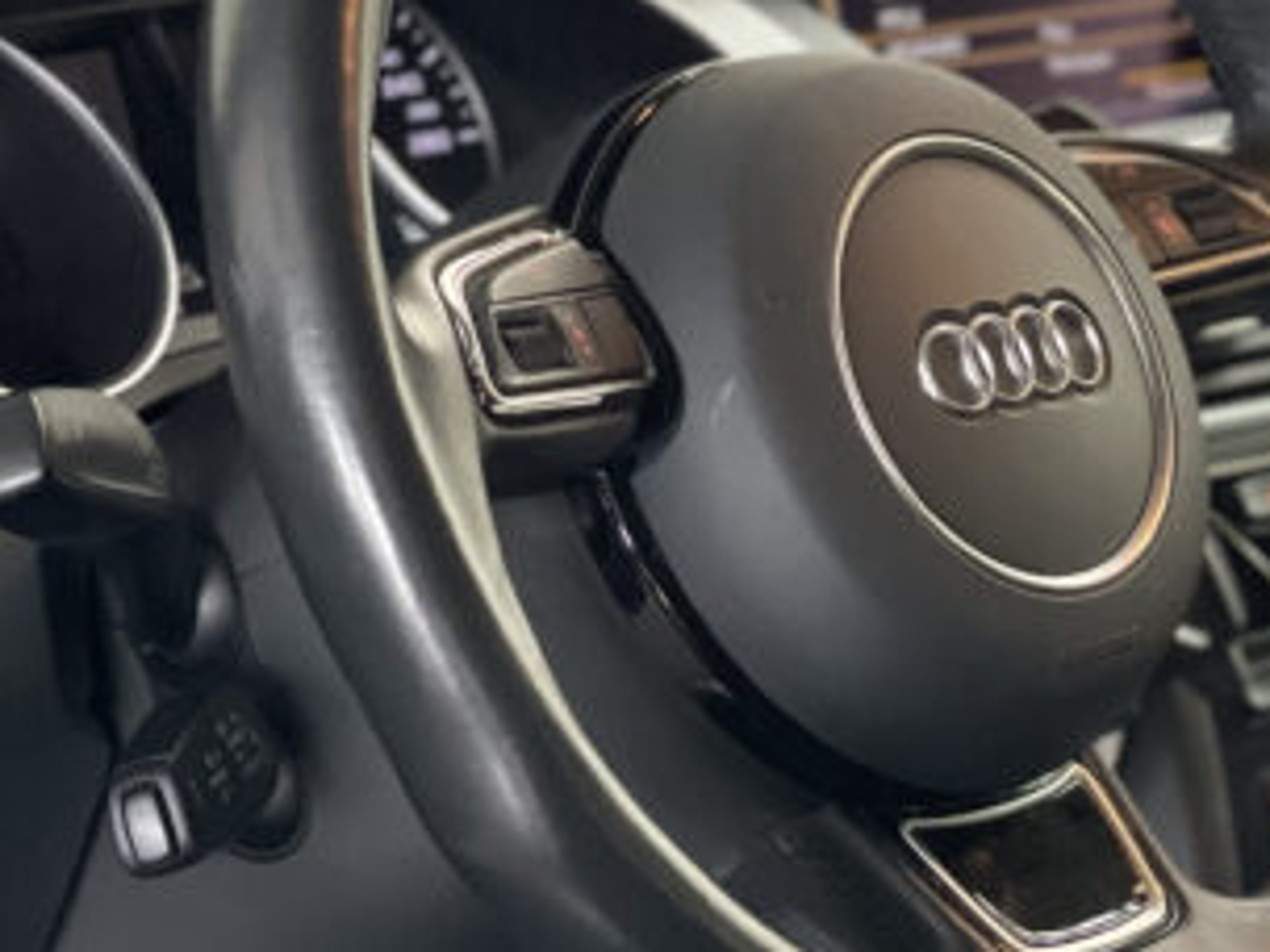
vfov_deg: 10.8
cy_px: 146
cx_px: 865
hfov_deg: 14.4
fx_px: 5026
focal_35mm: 137
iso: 250
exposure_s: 1/77
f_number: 2
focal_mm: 6
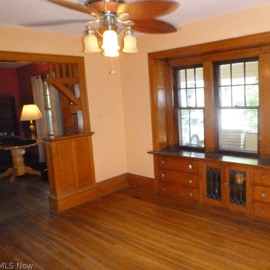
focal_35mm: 30
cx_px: 179
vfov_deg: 54.0
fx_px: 265
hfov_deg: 53.0
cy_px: 134
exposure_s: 1/60
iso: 1000
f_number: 3.9
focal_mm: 4.5
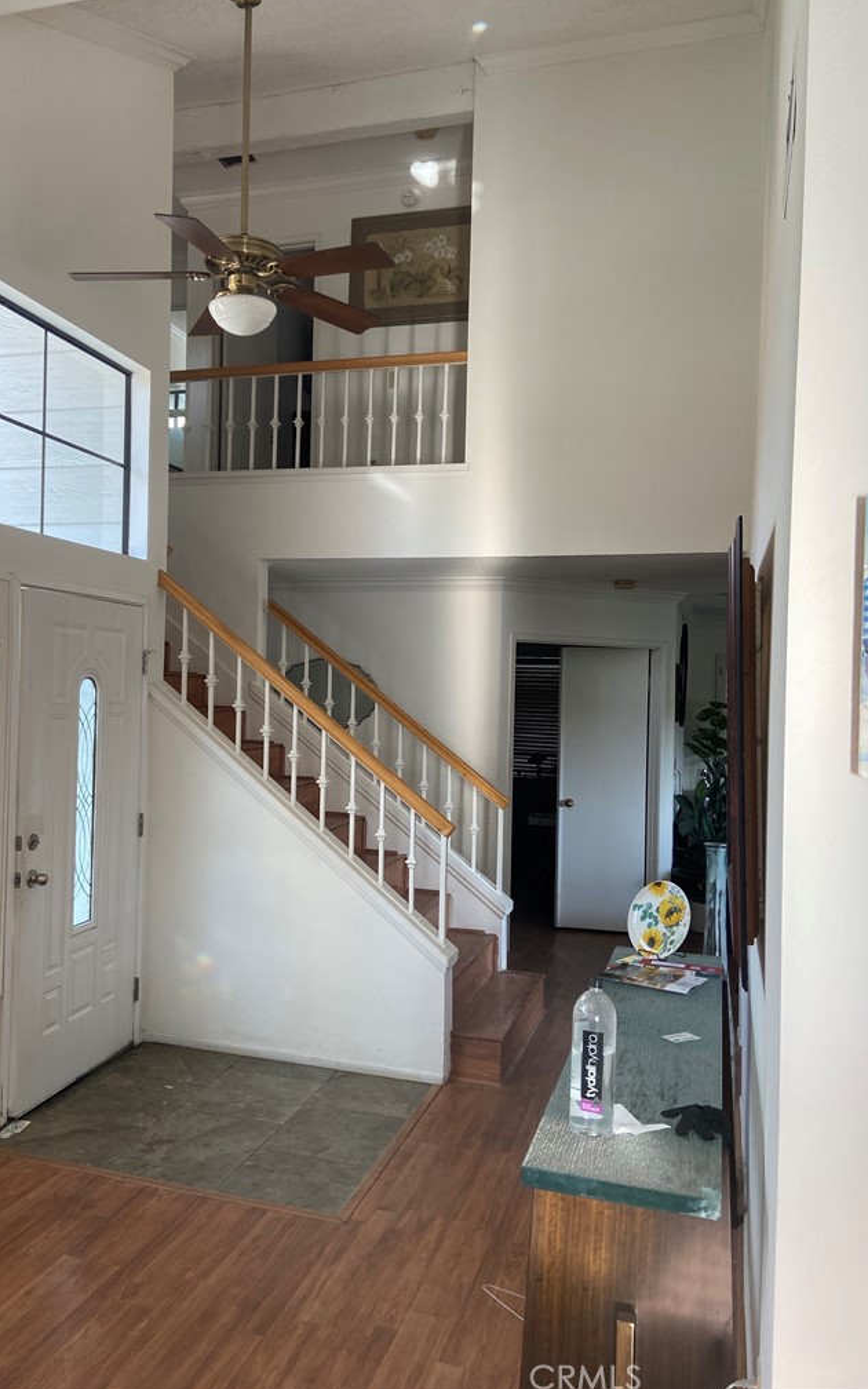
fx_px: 1060
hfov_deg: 44.4
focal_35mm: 28
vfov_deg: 66.5
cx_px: 362
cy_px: 692
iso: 80
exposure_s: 1/121
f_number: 1.8
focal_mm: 4.25
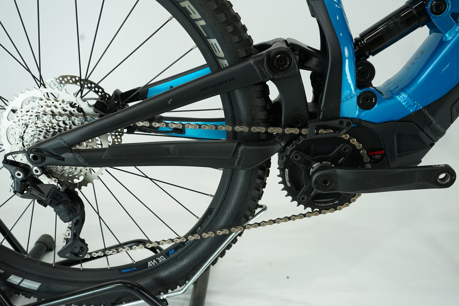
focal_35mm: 33
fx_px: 421
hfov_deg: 57.2
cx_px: 230
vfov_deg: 40.0
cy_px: 153
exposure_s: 1/200
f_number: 5.6
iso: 1600
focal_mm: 33
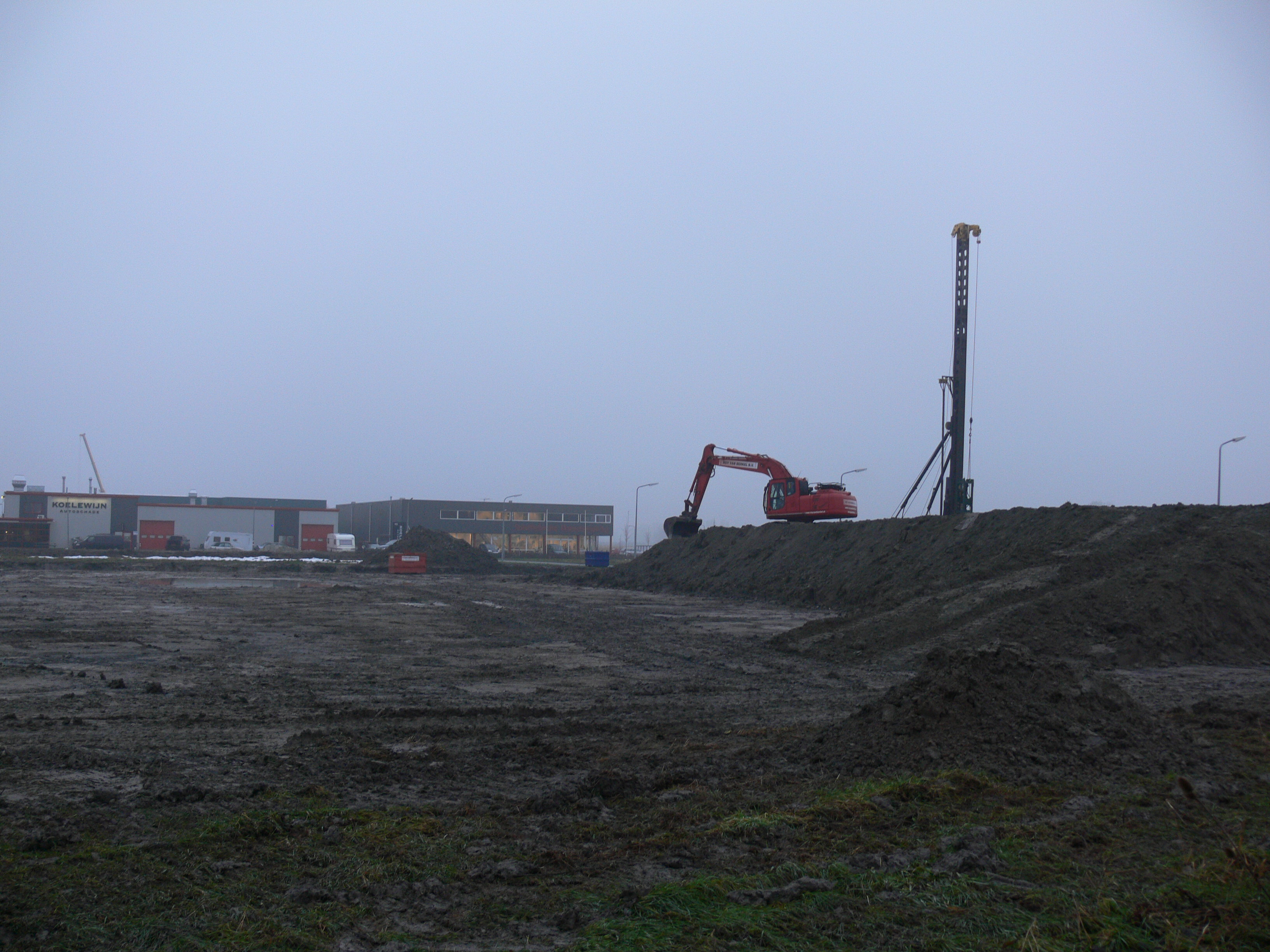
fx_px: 1284
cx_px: 635
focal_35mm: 35
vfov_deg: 40.7
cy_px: 476
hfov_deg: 52.6
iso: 80
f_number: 2.8
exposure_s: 1/30
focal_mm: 7.4
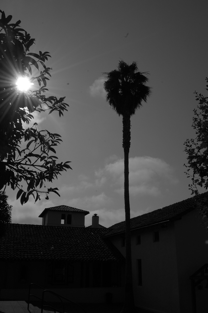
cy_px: 156
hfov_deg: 39.9
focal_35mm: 33
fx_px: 287
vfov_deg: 57.3
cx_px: 104
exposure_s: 1/1000
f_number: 18
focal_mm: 22
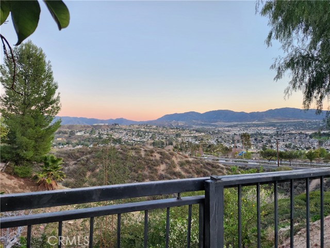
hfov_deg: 73.9
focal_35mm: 23
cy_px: 124
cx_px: 165
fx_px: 219
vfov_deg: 58.9
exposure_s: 1/180
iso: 160
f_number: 1.8
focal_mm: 5.4
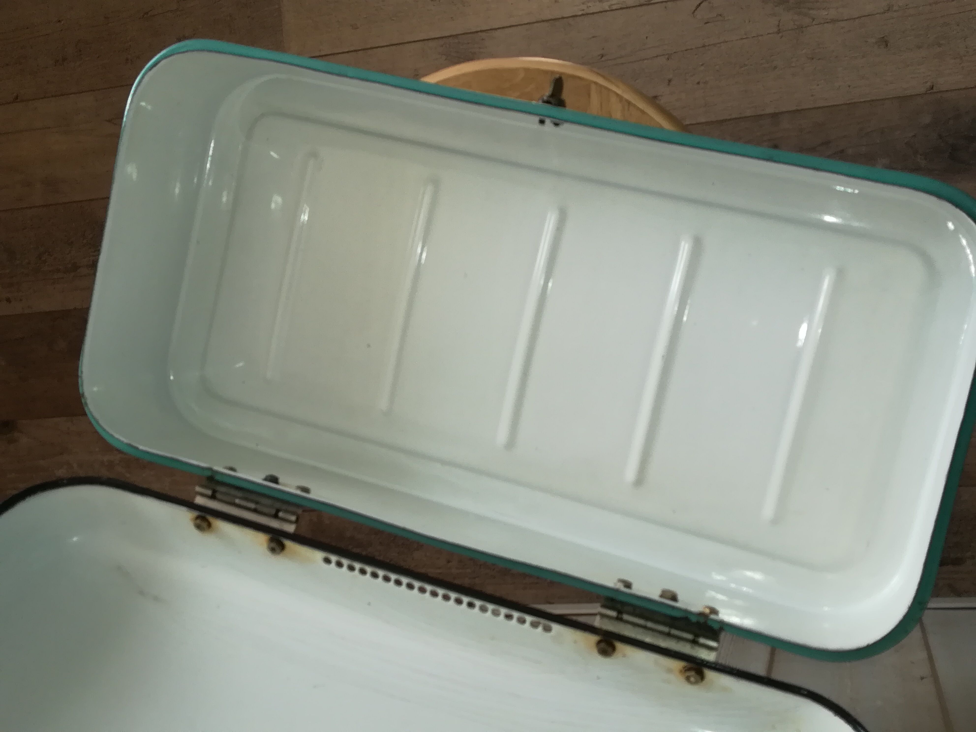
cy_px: 366
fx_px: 1128
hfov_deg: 46.8
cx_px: 488
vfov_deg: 36.0
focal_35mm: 40
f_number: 2.2
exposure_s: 1/40
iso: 64
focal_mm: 3.83
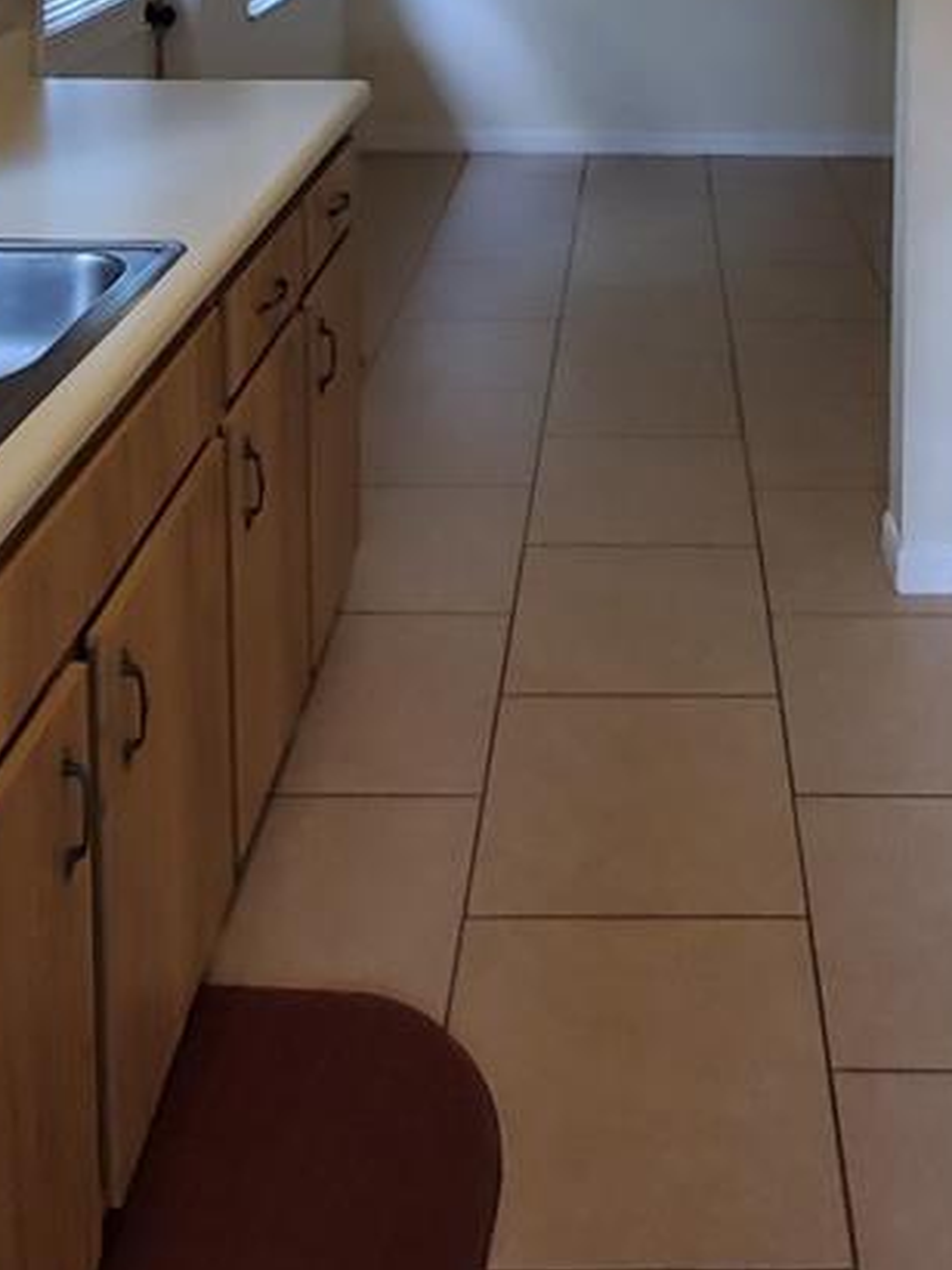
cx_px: 652
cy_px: -151
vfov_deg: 39.4
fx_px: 1394
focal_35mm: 38
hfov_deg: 37.2
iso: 125
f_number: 2.2
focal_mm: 1.8
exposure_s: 1/59
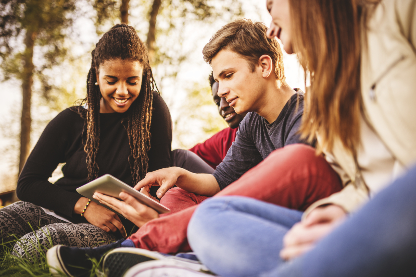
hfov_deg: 54.4
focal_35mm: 35
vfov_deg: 37.8
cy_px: 138
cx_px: 208
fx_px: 404
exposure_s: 1/640
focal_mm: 35
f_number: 1.4
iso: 125
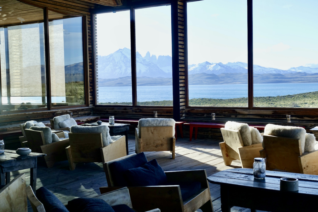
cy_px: 106
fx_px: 398
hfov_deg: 43.6
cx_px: 159
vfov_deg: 29.9
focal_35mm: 45
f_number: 4
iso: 125
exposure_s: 1/400
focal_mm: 16.62
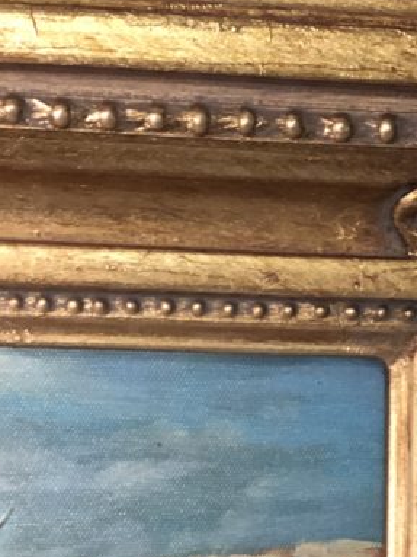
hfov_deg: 10.4
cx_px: 533
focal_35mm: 139
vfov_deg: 13.7
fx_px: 2234
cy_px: 694
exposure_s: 1/17
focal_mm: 6
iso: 160
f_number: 2.4
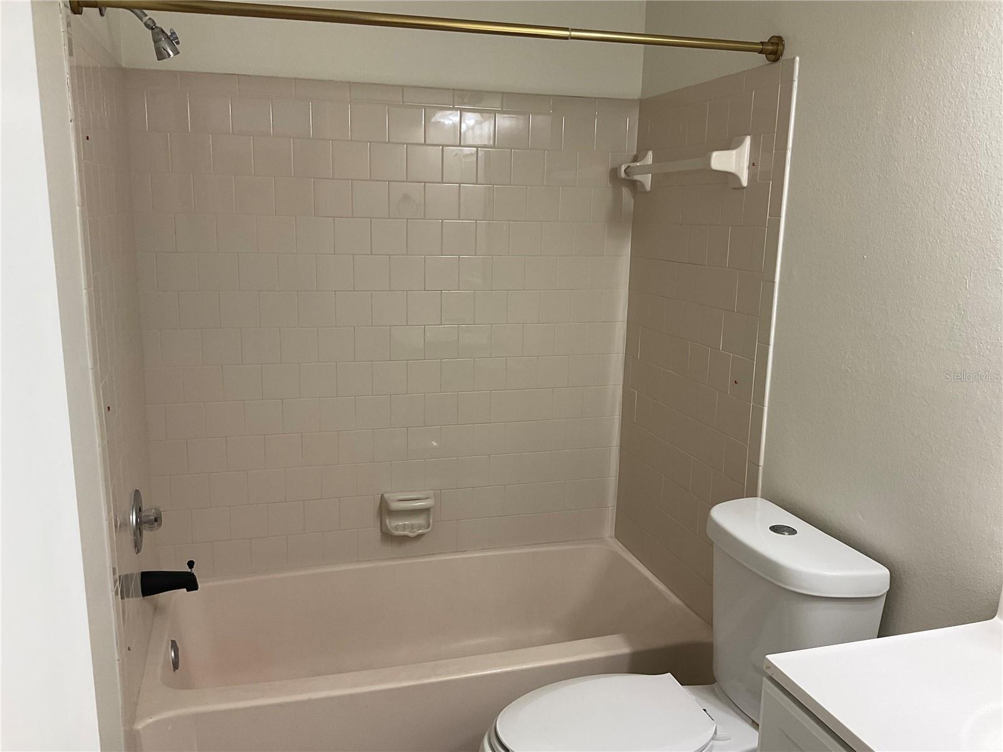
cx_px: 502
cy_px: 376
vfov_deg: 48.2
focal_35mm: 29
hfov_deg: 61.7
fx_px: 840
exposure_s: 1/60
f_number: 1.8
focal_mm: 3
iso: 50
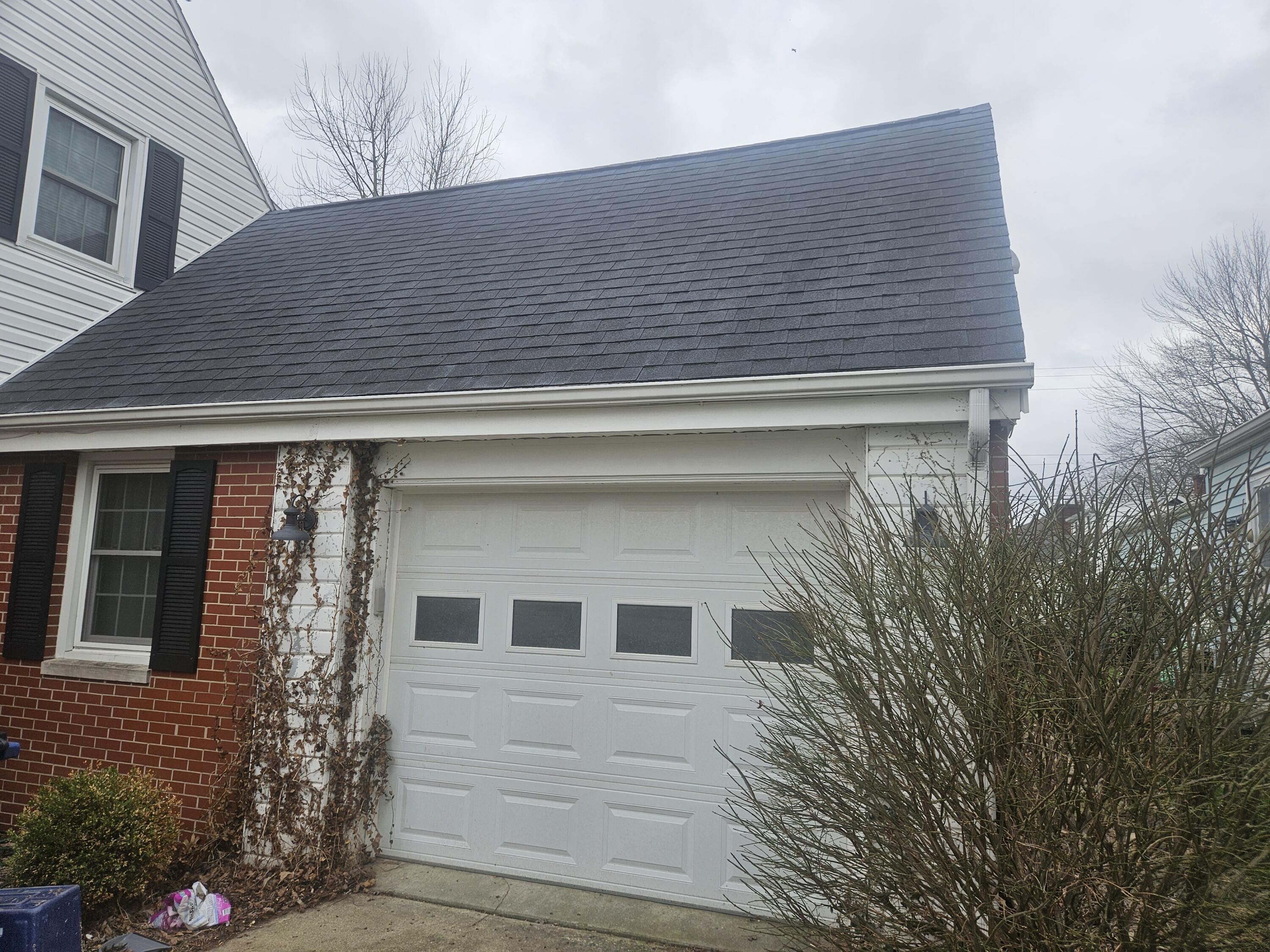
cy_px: 476
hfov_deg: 73.9
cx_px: 635
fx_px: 844
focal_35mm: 23
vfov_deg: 58.9
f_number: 1.8
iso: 25
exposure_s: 1/854
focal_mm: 5.4
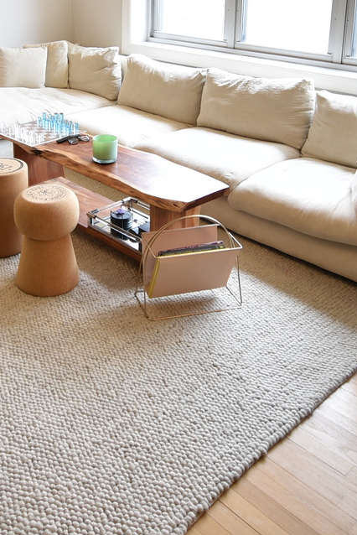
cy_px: 97
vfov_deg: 47.5
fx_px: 565
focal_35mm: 38
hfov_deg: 34.4
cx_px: 94
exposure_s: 1/5
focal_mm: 10
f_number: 4.5
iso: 100
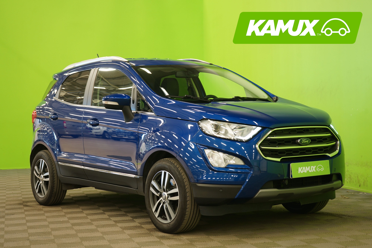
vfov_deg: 21.9
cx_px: 186
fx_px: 641
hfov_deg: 32.4
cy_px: 124
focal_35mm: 62
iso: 400
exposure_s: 1/5
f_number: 5.6
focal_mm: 62
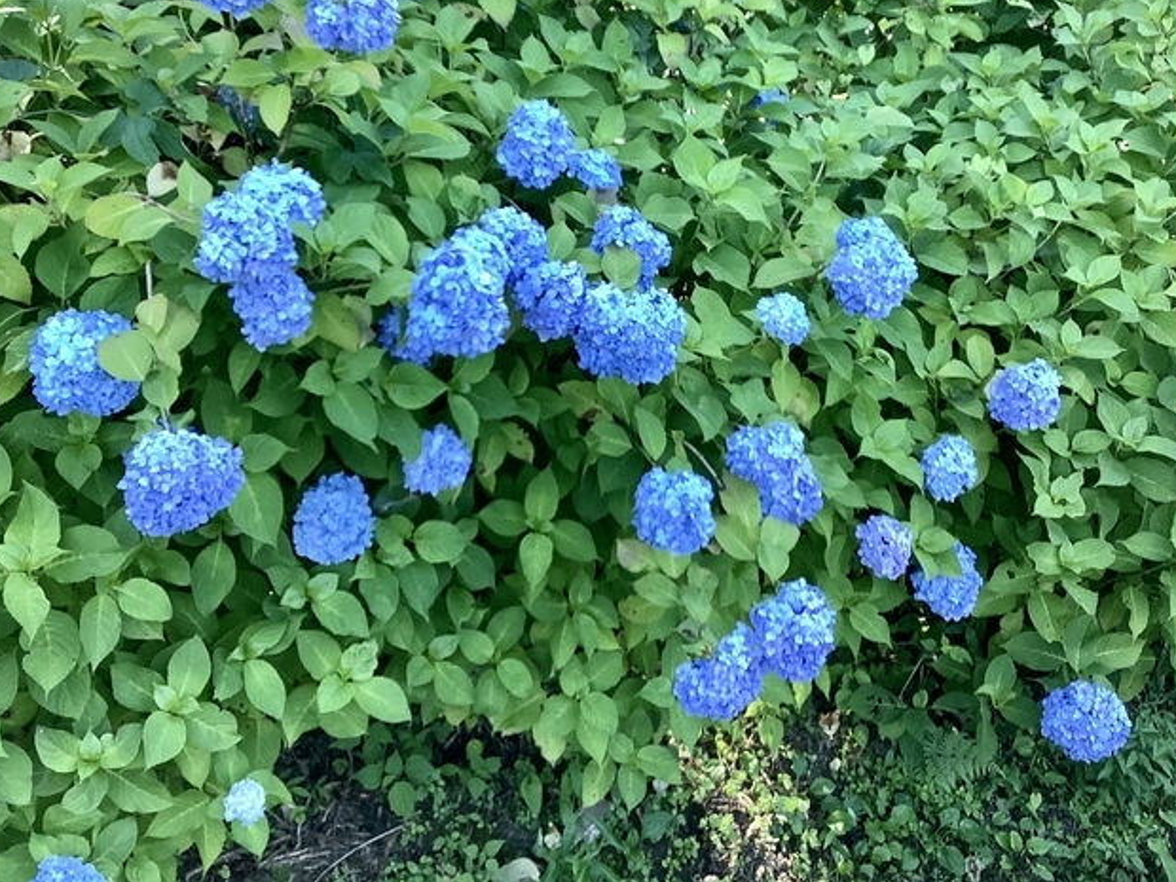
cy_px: 315
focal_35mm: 40
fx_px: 1359
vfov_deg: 35.7
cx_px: 597
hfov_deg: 46.8
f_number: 2.4
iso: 50
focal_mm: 3.3
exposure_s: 1/120
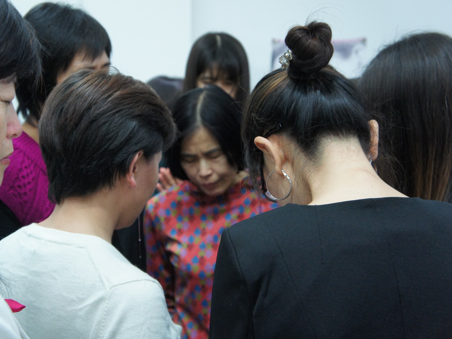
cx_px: 200
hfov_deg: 33.4
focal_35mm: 58
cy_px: 170
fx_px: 751
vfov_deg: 25.4
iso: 1600
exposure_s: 1/60
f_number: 4.5
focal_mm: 35
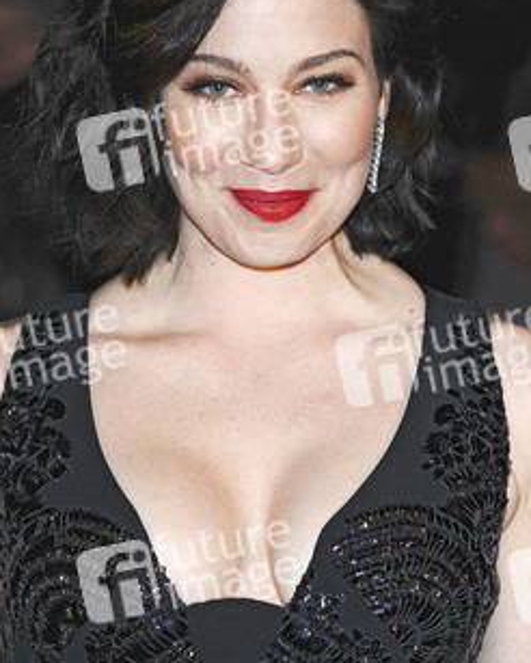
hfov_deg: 7.0
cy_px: 248
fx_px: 4317
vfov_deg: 8.8
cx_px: 251
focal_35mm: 220
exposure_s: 1/200
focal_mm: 120
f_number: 4.5
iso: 320
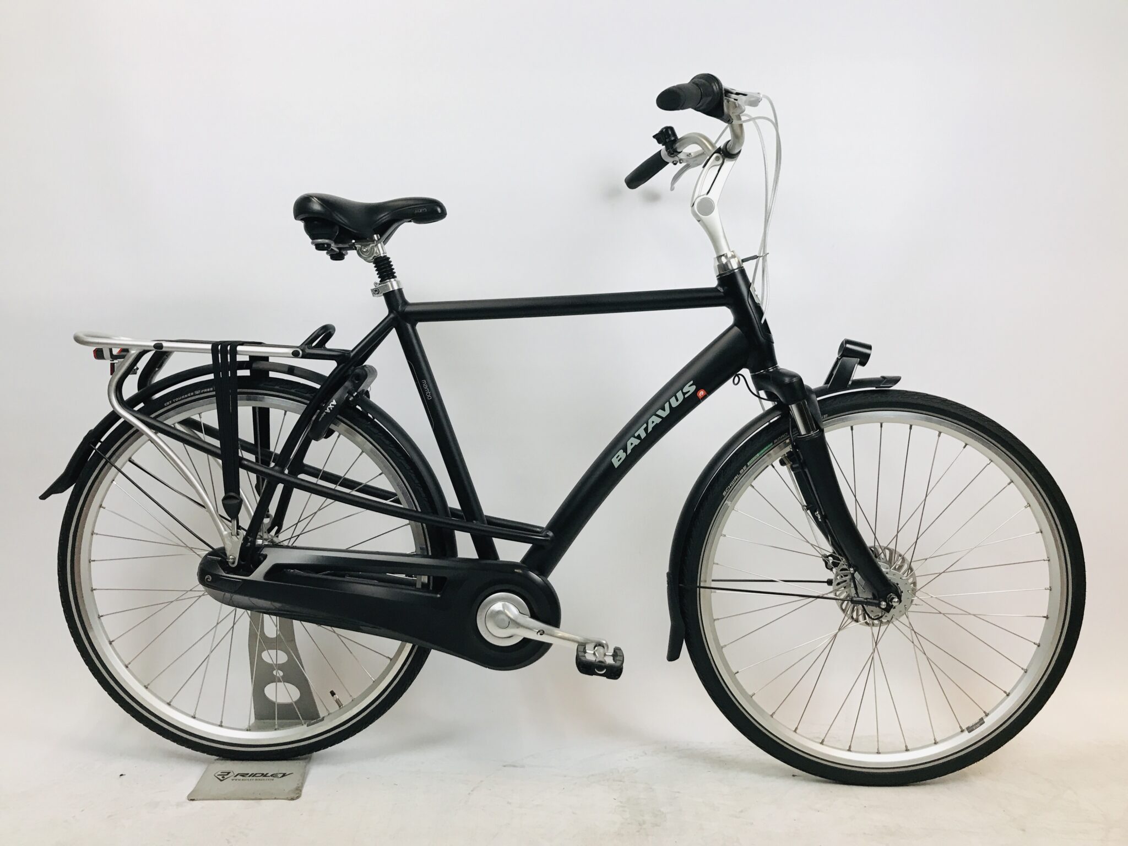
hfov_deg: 63.4
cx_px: 564
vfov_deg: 49.7
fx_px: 912
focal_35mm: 28
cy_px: 423
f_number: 1.8
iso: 25
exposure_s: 1/33
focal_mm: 3.99
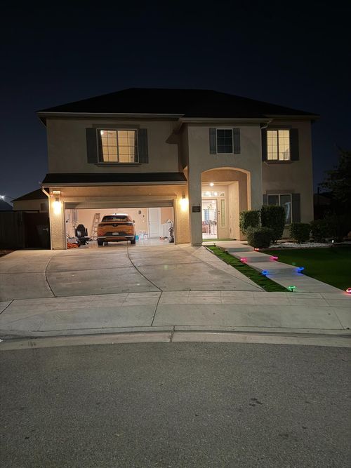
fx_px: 325
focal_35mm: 24
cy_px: 234
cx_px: 176
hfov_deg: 56.8
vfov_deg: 71.6
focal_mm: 6.76
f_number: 1.78
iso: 1000
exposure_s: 1/15
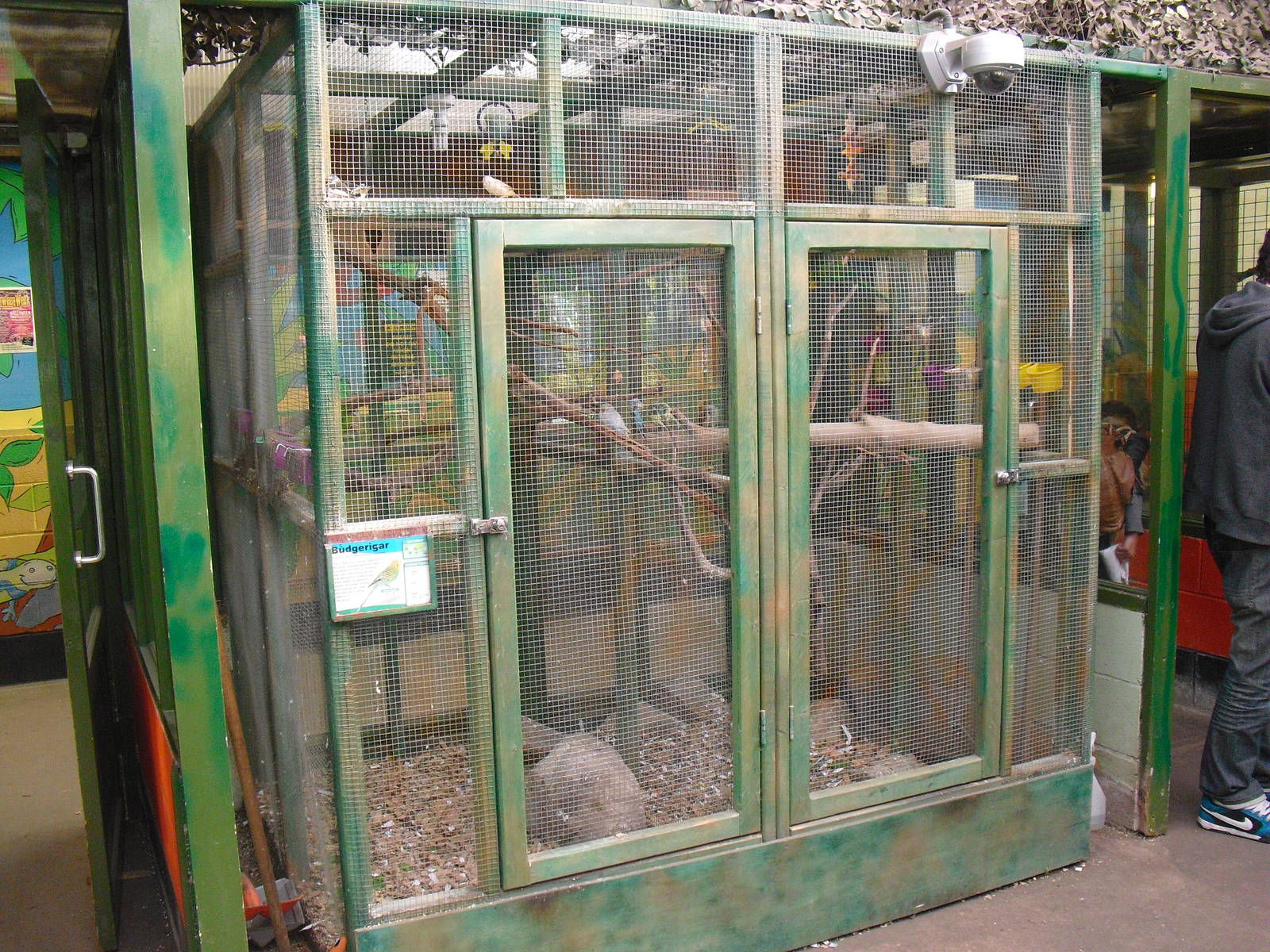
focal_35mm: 36
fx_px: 1321
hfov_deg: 51.4
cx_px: 635
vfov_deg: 39.7
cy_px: 476
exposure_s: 1/100
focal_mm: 6.3
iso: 400
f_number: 3.1
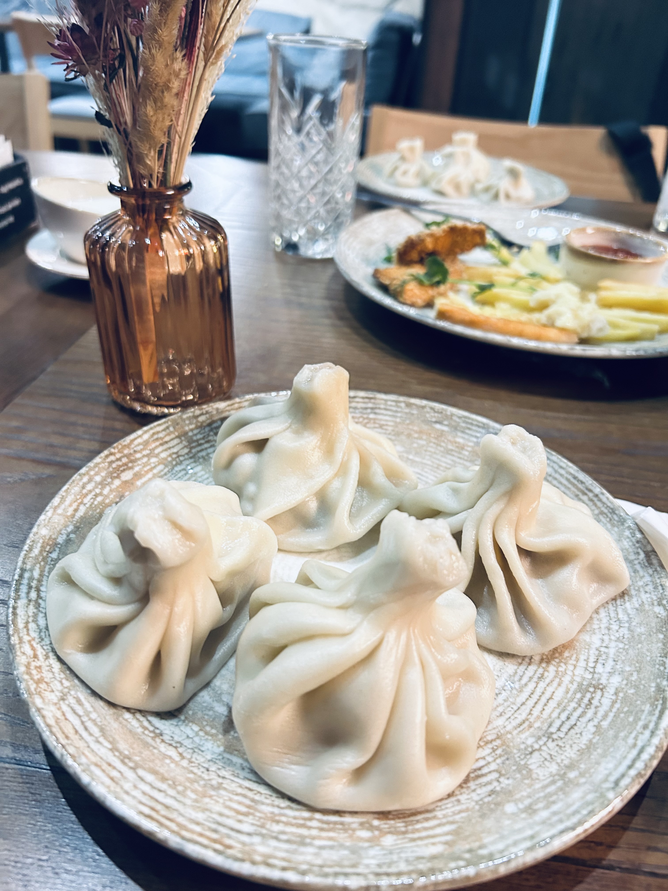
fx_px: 669
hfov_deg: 53.1
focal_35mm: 26
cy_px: 446
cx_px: 334
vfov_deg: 67.3
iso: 500
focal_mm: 5.7
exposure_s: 1/50
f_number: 1.5
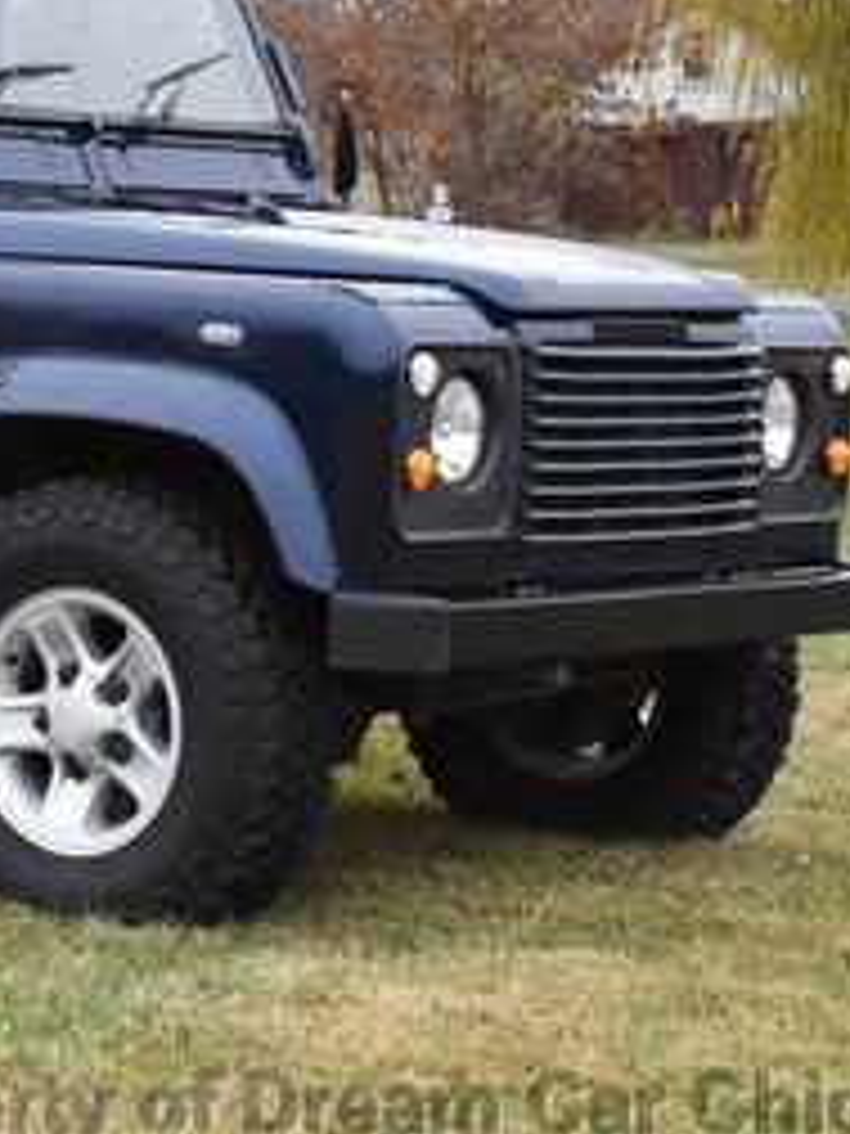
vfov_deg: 15.3
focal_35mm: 128
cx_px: -126
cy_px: 230
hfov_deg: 11.4
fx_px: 4198
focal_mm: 35
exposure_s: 1/160
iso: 2000
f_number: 13
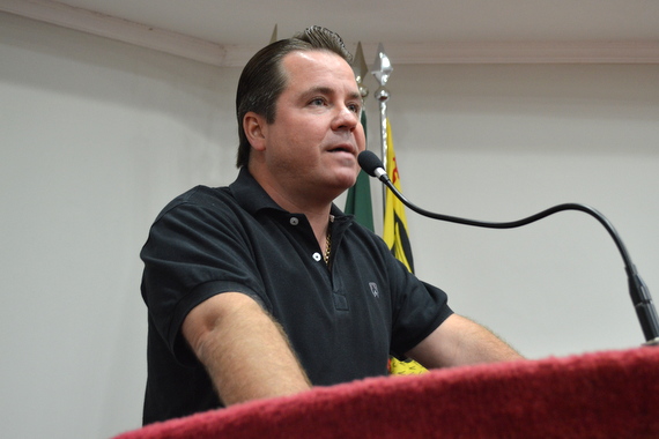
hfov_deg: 49.6
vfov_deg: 34.2
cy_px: 220
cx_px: 330
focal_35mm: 39
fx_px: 714
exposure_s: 1/30
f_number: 5
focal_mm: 26
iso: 640
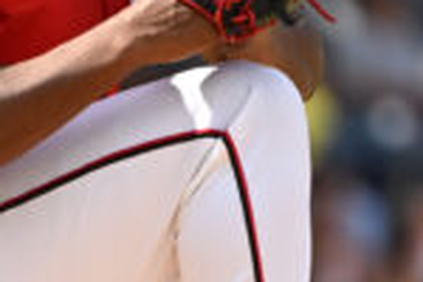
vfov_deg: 0.6
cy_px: 391
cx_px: -158
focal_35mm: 2253
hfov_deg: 0.9
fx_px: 26471
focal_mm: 330
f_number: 4
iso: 800
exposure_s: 1/4000
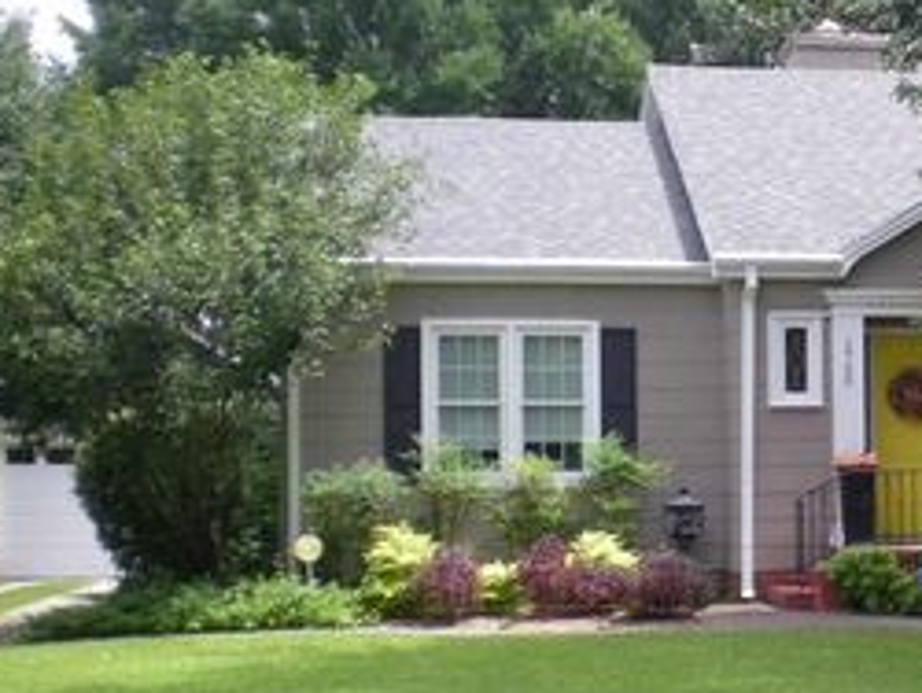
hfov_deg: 24.8
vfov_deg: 19.4
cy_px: 422
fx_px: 2026
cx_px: 837
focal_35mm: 76
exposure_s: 1/214
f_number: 3.1
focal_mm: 6.3
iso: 50
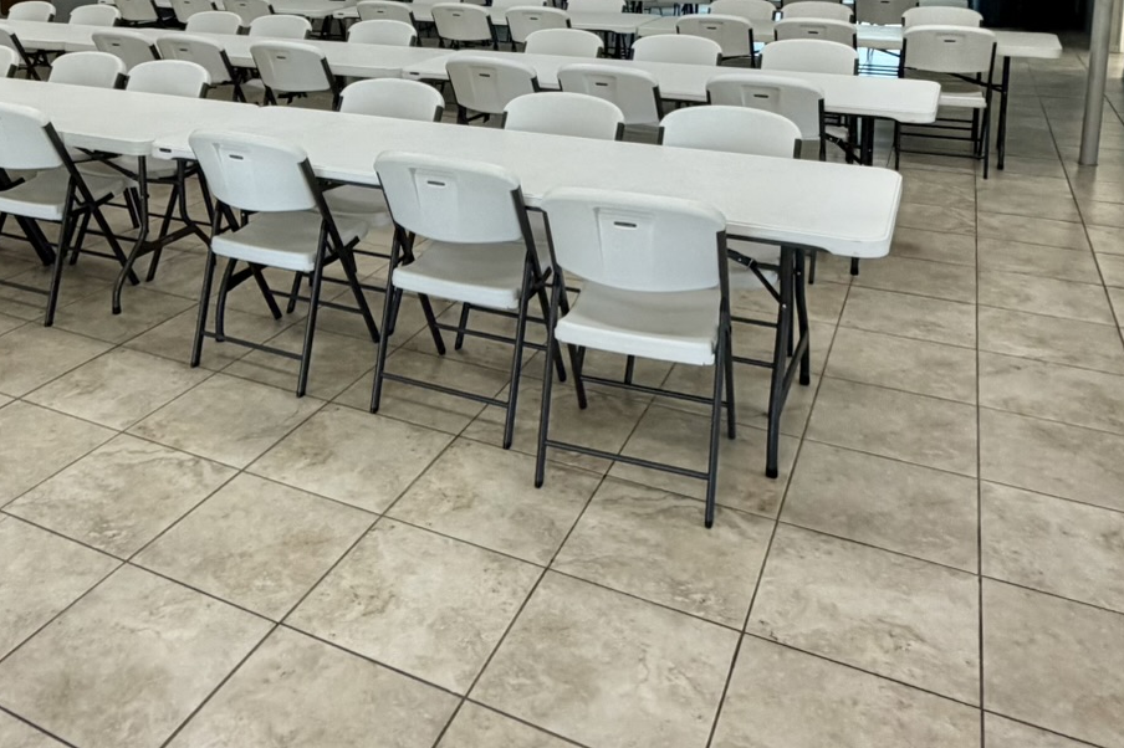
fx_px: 1030
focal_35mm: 33
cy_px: 52
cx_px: 403
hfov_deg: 56.4
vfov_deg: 37.0
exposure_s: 1/120
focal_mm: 2.22
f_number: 2.2
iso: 200
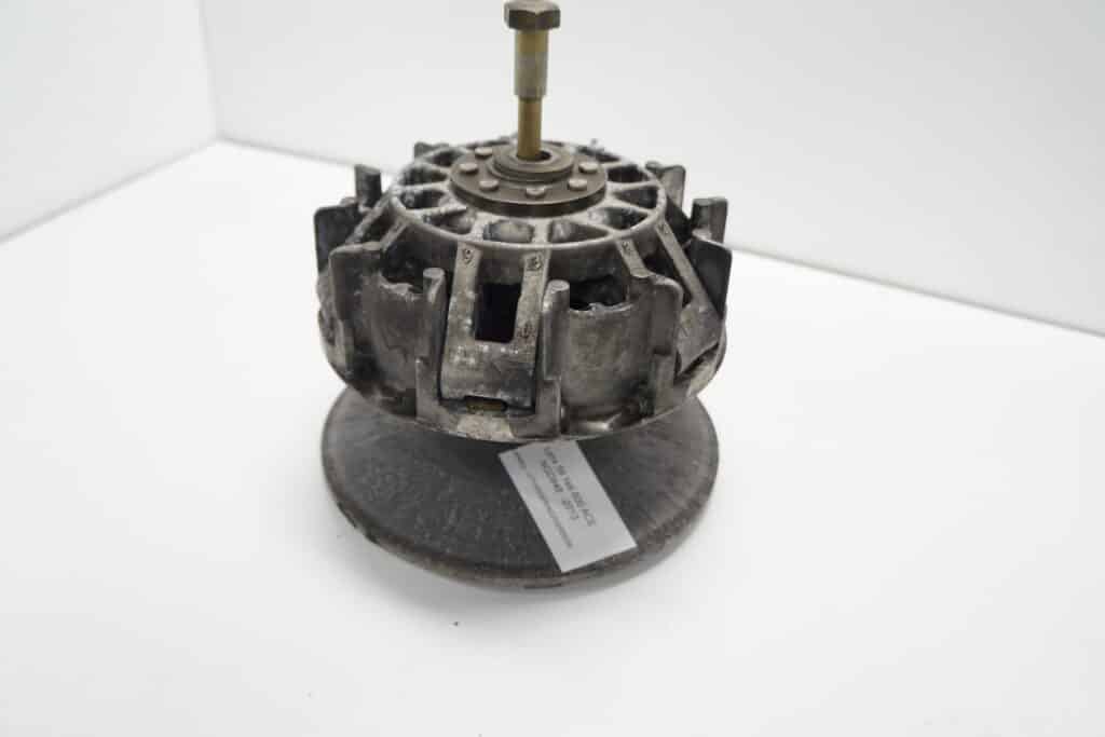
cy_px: 368
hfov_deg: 67.4
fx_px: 829
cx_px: 552
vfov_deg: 47.9
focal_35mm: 27
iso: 200
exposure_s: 1/60
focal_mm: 18
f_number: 3.5
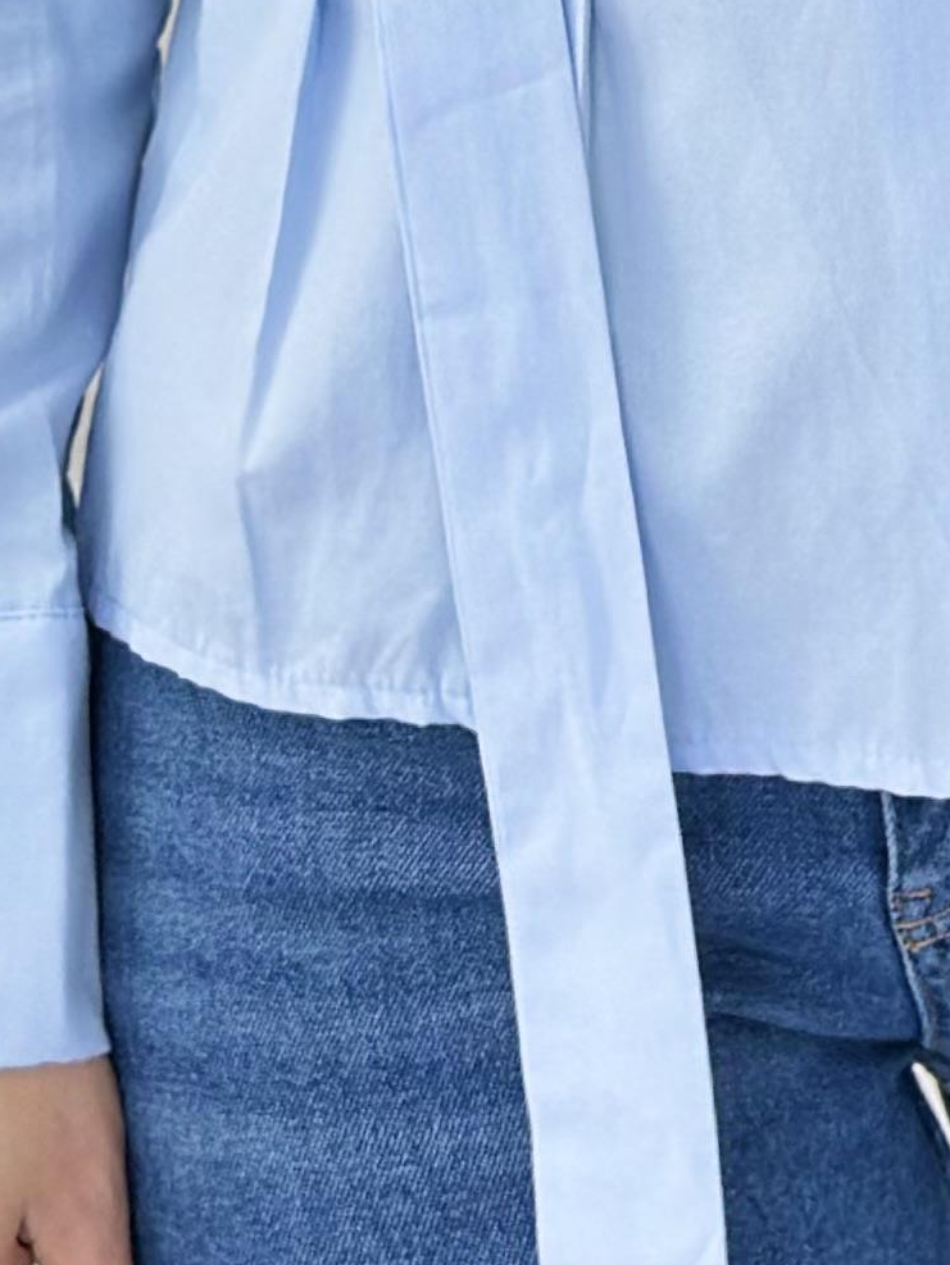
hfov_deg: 7.5
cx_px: 962
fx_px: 7167
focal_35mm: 196
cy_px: -937
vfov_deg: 9.6
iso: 100
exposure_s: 1/100
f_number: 1.78
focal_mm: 6.86
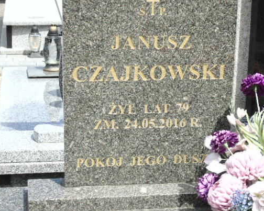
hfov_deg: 21.7
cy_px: 96
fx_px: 687
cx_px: 160
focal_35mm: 88
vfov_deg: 17.5
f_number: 4.7
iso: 80
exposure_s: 1/500
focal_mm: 13
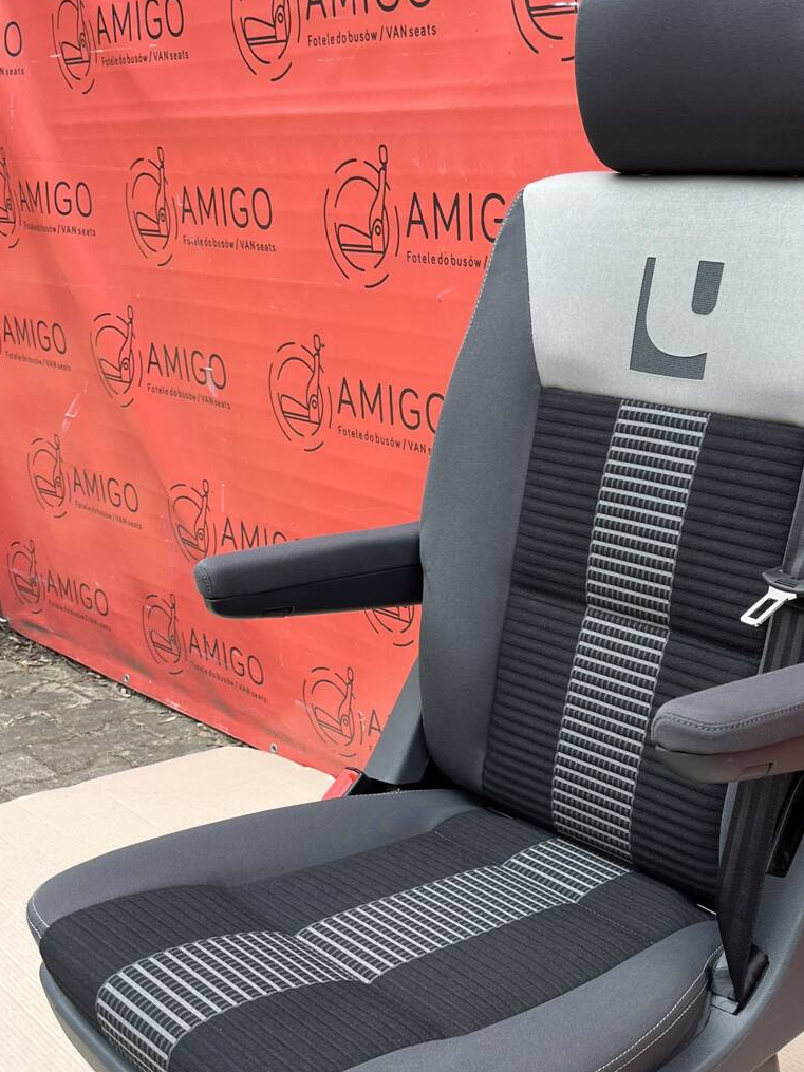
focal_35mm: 41
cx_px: 587
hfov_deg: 34.5
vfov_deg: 45.0
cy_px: 733
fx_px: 1270
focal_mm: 5.1
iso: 50
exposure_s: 1/381
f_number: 1.6
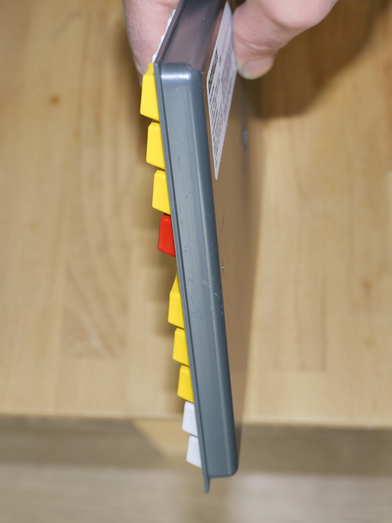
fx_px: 695
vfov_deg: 41.3
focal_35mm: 46
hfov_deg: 31.5
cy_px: 262
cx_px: 196
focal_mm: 23
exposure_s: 1/30
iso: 160
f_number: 4.8
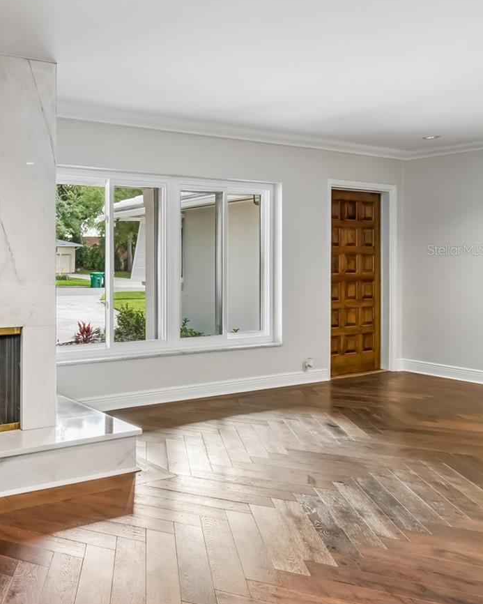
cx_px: -68
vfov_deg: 65.6
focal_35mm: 26
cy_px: 250
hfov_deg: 41.5
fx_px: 465
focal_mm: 10
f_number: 7.1
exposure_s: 1/5
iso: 100
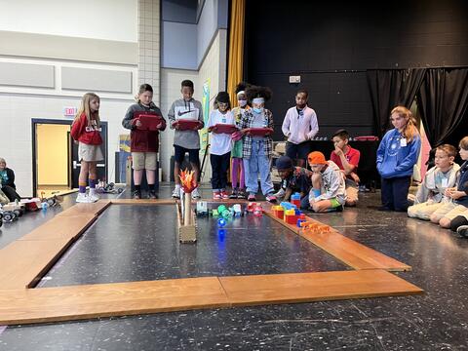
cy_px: 176
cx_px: 234
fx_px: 352
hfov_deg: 67.3
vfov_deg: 53.1
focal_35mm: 26
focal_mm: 5.7
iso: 500
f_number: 1.5
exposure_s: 1/60
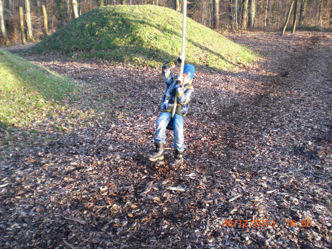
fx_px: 364
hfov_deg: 49.0
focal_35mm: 38
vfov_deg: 37.7
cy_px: 124
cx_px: 166
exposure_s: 1/125
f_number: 3.1
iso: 200
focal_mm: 6.3
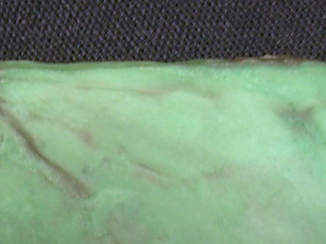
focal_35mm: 110
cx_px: 121
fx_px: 1035
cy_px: 339
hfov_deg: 17.9
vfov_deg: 12.9
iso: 50
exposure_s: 1/7.1
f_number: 2.9
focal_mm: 6.3
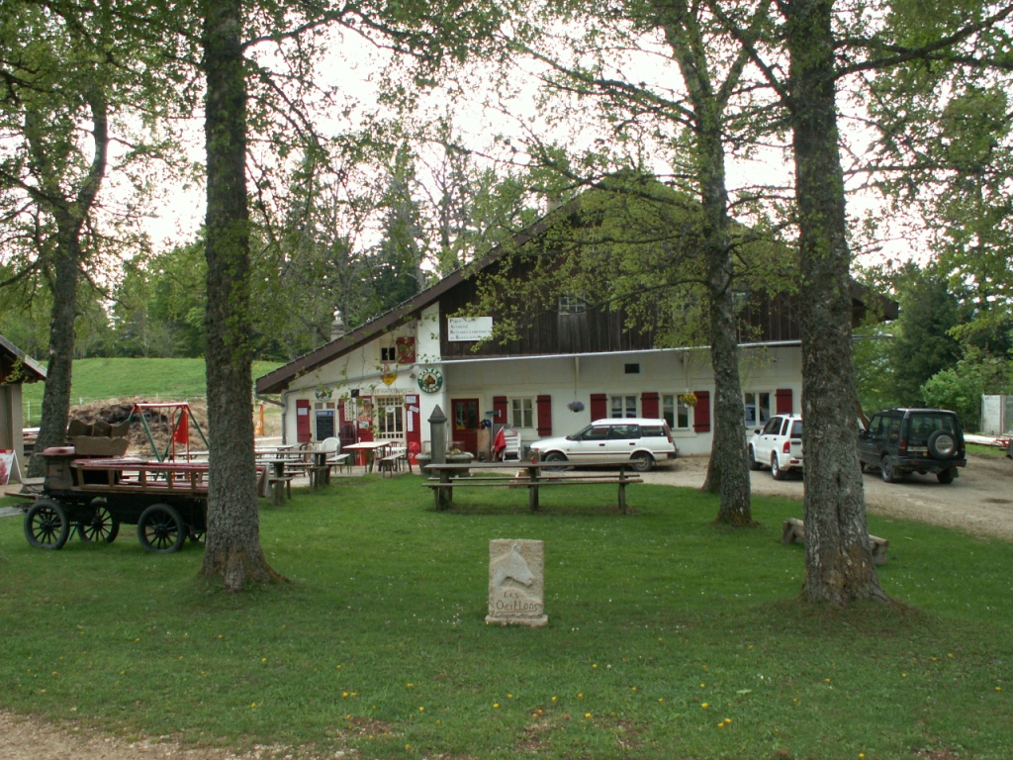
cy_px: 380
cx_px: 506
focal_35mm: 35
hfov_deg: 52.6
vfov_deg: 40.7
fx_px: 1024
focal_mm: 5.86
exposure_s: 1/50
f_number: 2.8
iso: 50
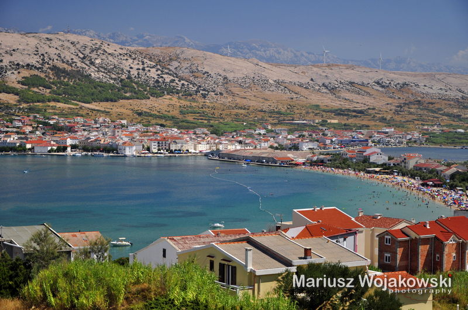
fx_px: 974
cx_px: 234
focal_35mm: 75
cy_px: 155
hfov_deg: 27.0
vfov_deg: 18.1
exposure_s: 1/1250
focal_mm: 50
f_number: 5
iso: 400
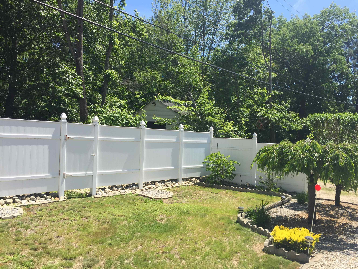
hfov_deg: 61.7
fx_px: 300
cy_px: 134
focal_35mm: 29
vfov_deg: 48.2
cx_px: 179
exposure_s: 1/1319
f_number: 2.2
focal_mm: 4.15
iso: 32
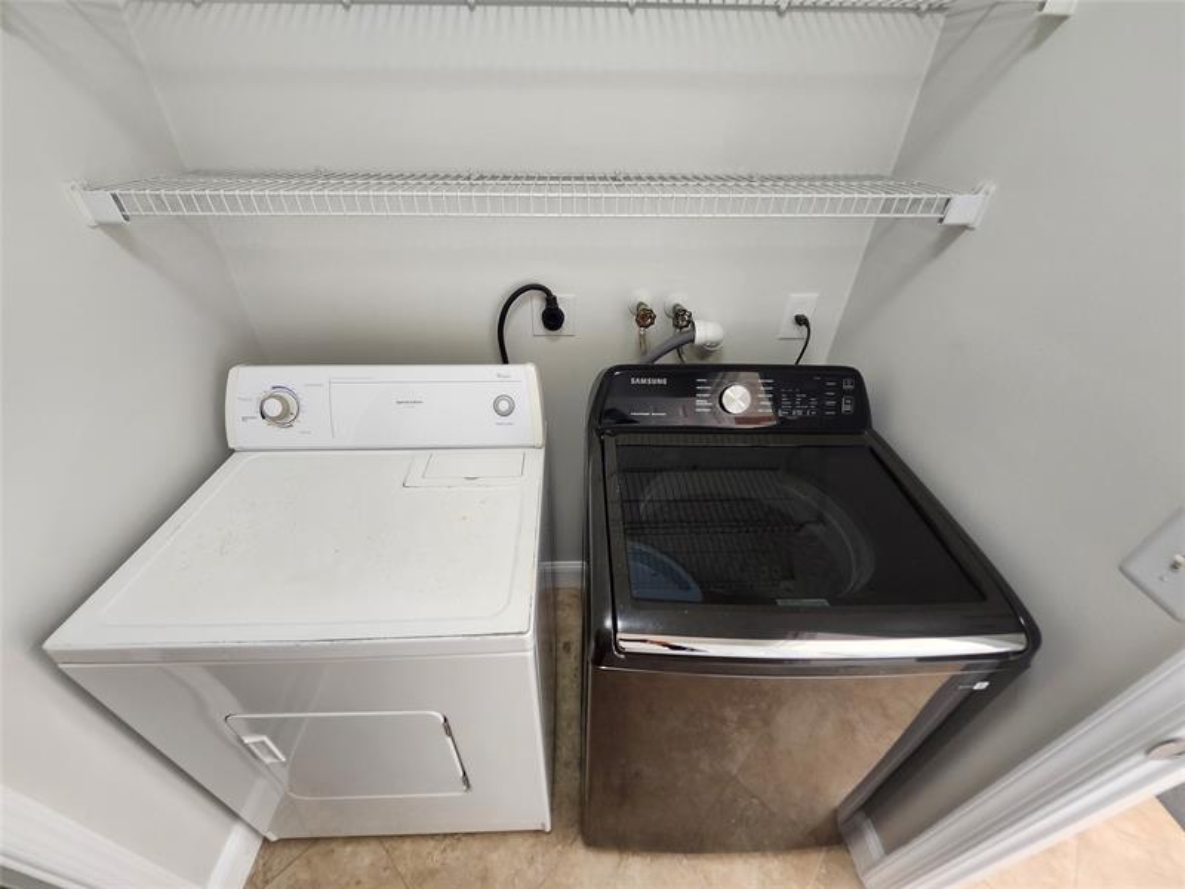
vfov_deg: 89.9
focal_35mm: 13
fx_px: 445
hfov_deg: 106.2
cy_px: 444
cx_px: 592
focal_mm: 1.74
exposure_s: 1/60
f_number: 2.2
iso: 125
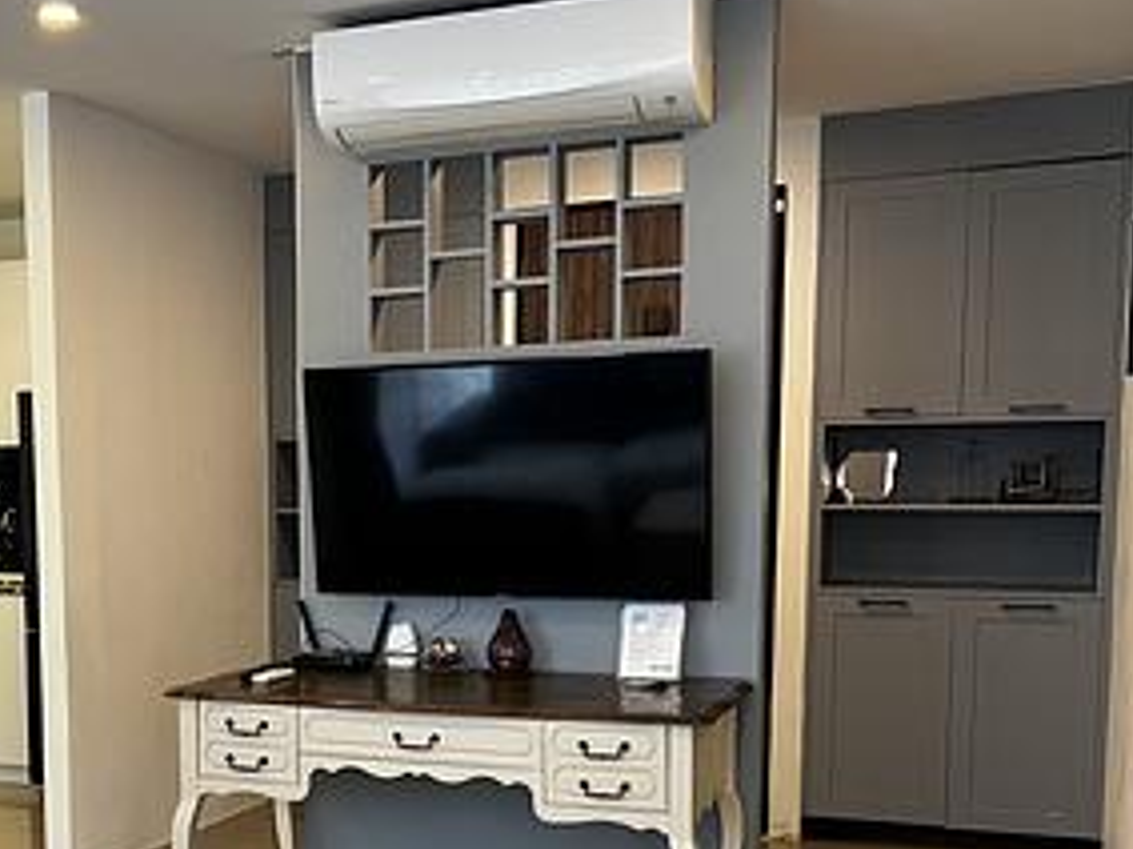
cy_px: 641
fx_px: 1538
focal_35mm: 47
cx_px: 304
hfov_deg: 39.5
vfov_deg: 30.3
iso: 250
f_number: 1.5
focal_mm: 5.7
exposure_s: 1/60
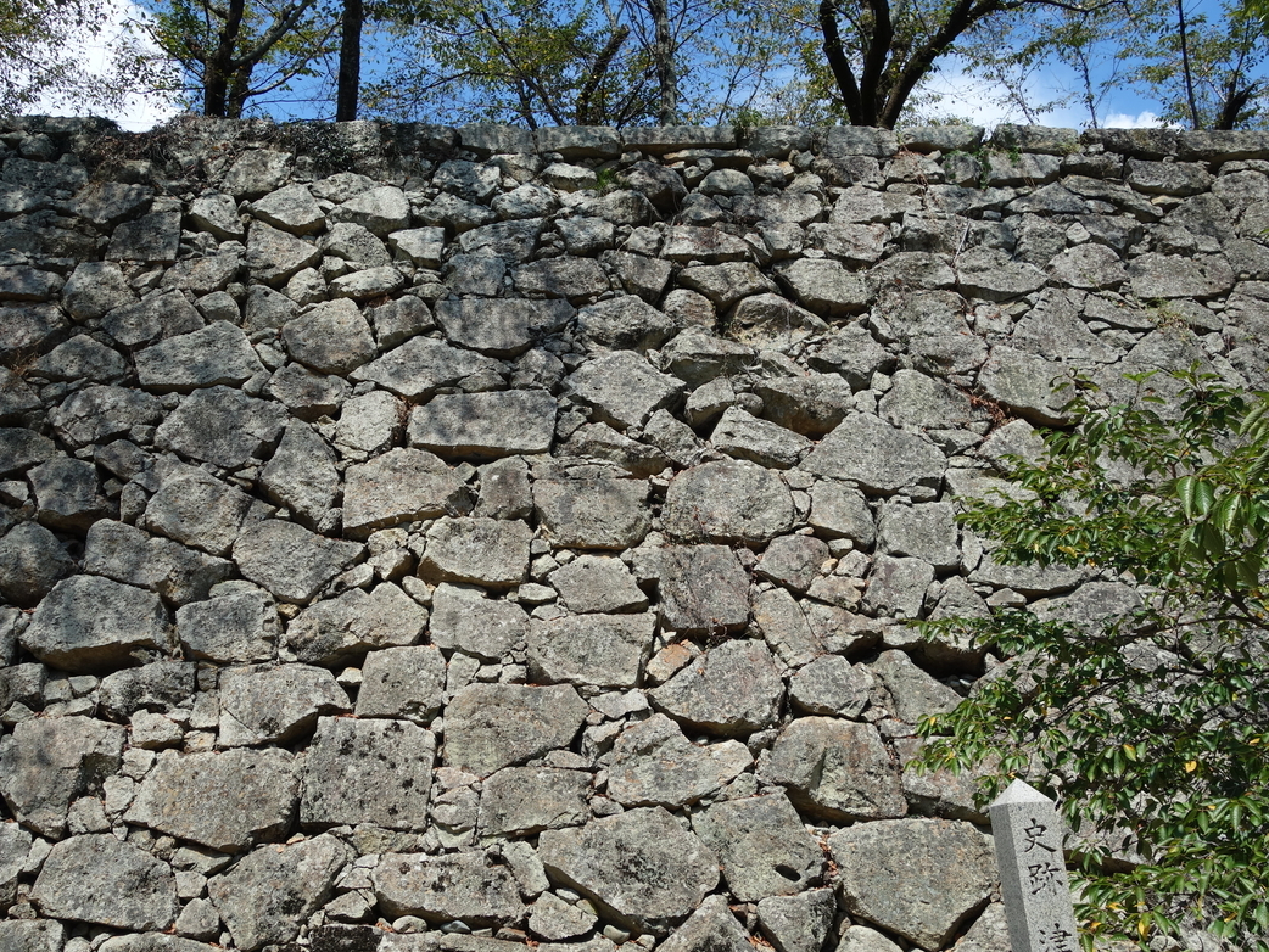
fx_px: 1137
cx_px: 572
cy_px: 481
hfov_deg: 58.2
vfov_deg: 45.5
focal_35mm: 31
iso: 125
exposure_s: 1/500
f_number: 5.6
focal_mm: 10.4
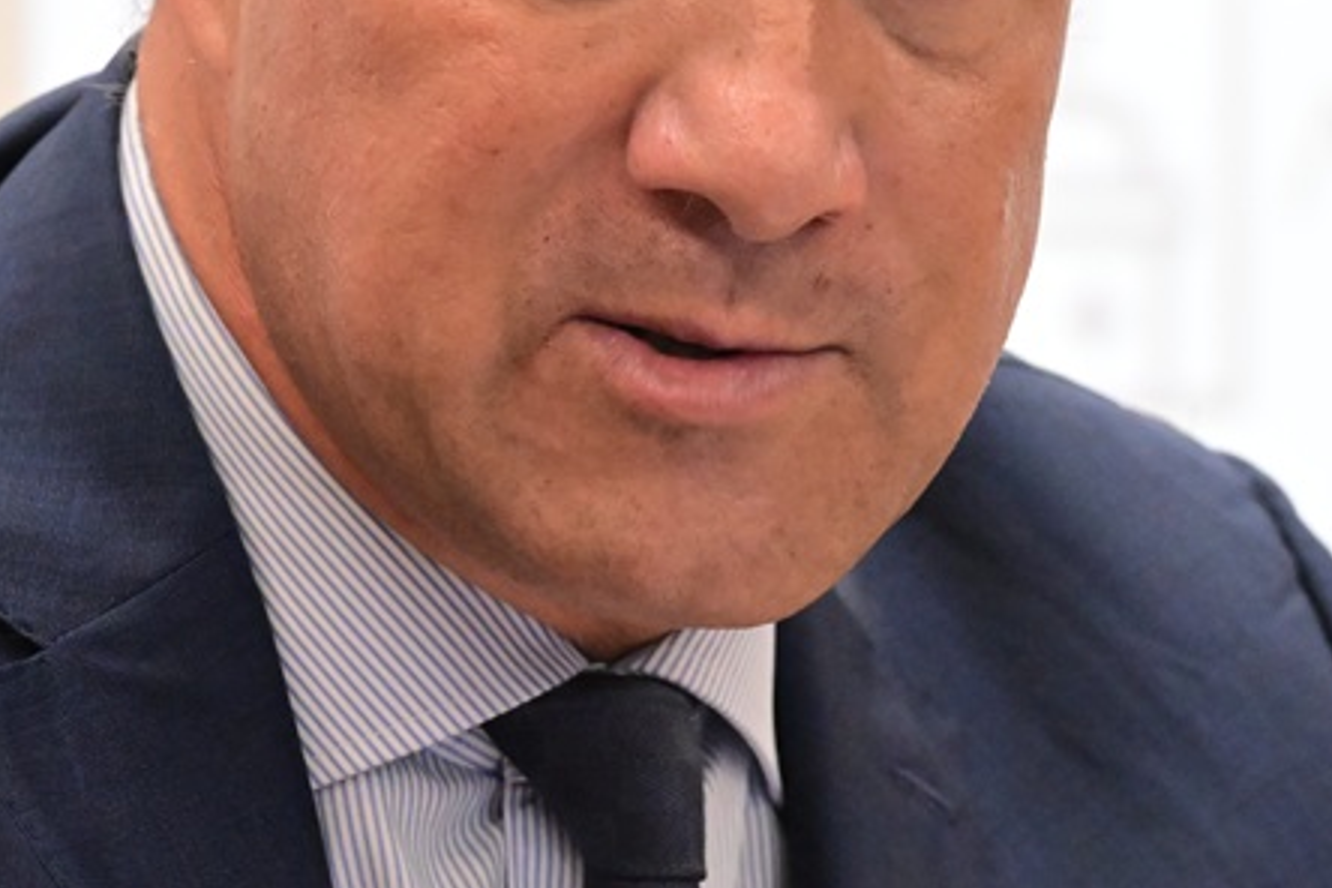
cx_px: 588
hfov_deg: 3.8
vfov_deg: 2.5
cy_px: -120
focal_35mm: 540
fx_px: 19978
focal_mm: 200
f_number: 6.3
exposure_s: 1/320
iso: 8000
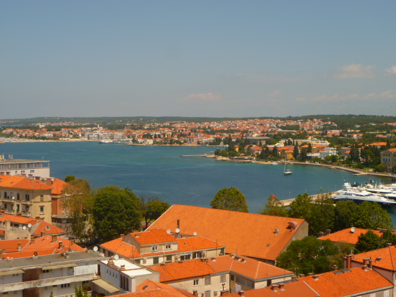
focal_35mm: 50
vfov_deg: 29.1
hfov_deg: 38.2
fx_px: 572
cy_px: 148
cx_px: 198
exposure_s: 1/800
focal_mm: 9
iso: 80
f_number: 3.9
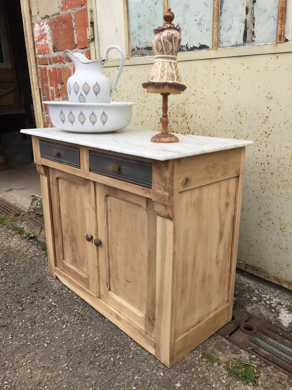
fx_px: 326
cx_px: 146
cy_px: 195
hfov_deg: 48.2
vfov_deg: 61.7
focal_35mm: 29
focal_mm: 4.15
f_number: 2.2
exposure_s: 1/482
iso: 32
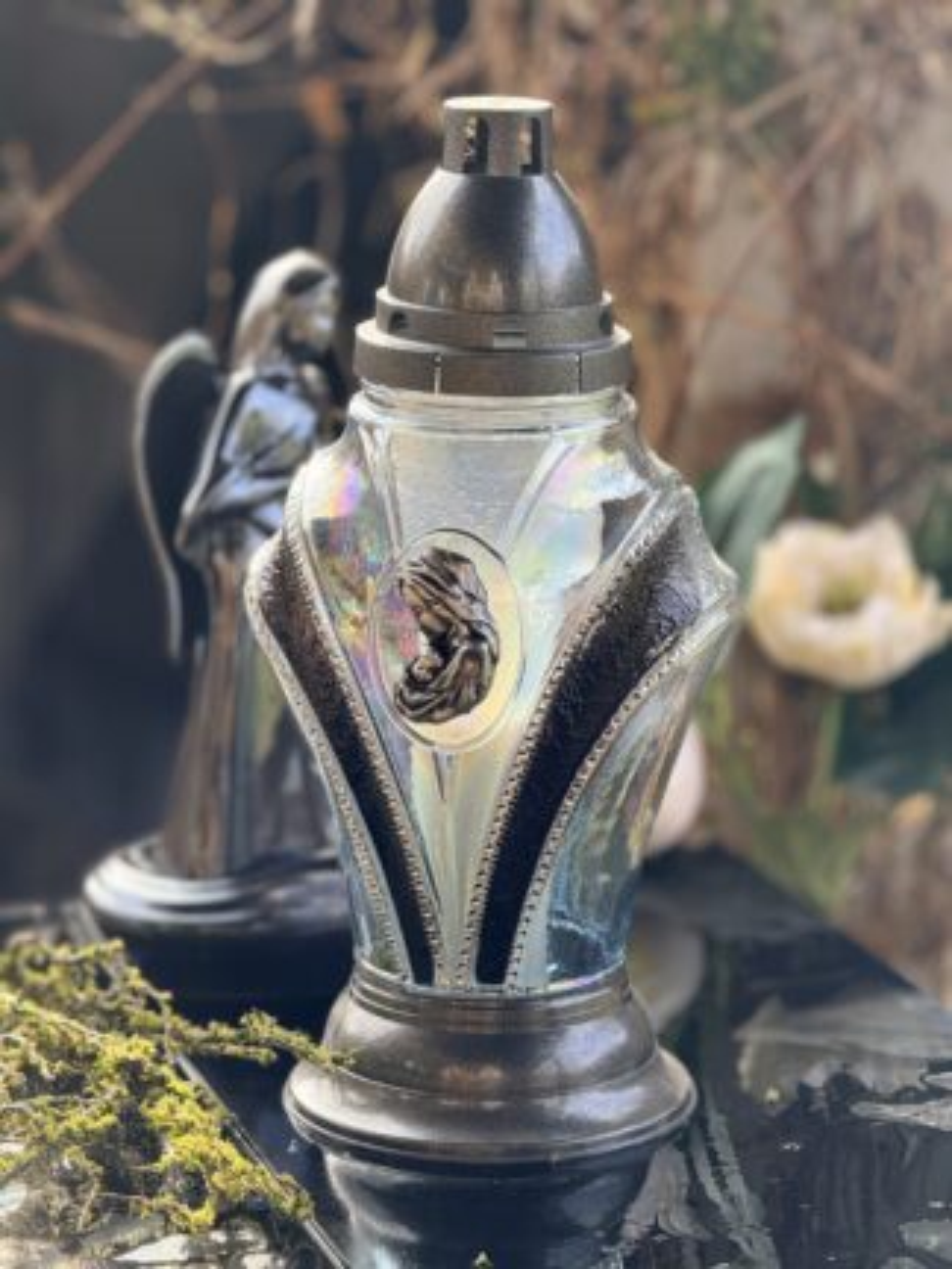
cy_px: 634
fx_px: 4400
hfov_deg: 12.3
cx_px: 476
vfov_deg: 16.4
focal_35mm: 120
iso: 64
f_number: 2.8
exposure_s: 1/191
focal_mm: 15.66
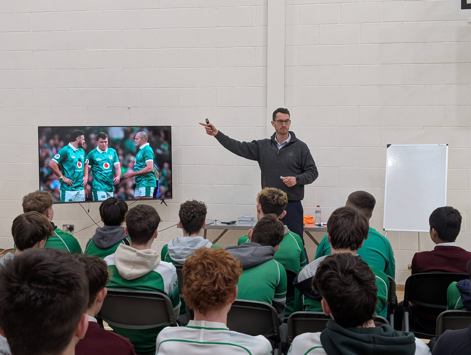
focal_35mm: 49
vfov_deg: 29.7
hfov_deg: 38.9
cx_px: 236
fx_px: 668
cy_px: 178
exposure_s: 1/211
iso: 262
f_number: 1.68
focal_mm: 6.9
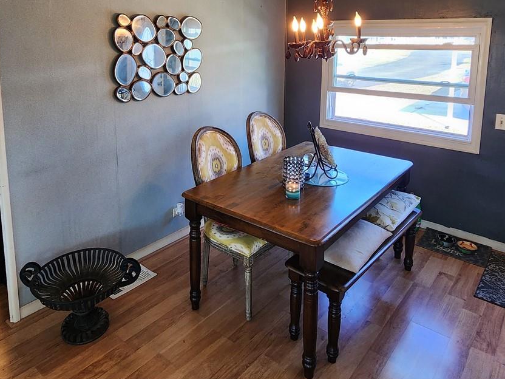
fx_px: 365
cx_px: 229
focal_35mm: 25
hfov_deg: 69.2
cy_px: 91
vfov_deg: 52.3
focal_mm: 2.2
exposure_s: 1/60
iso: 125
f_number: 2.2
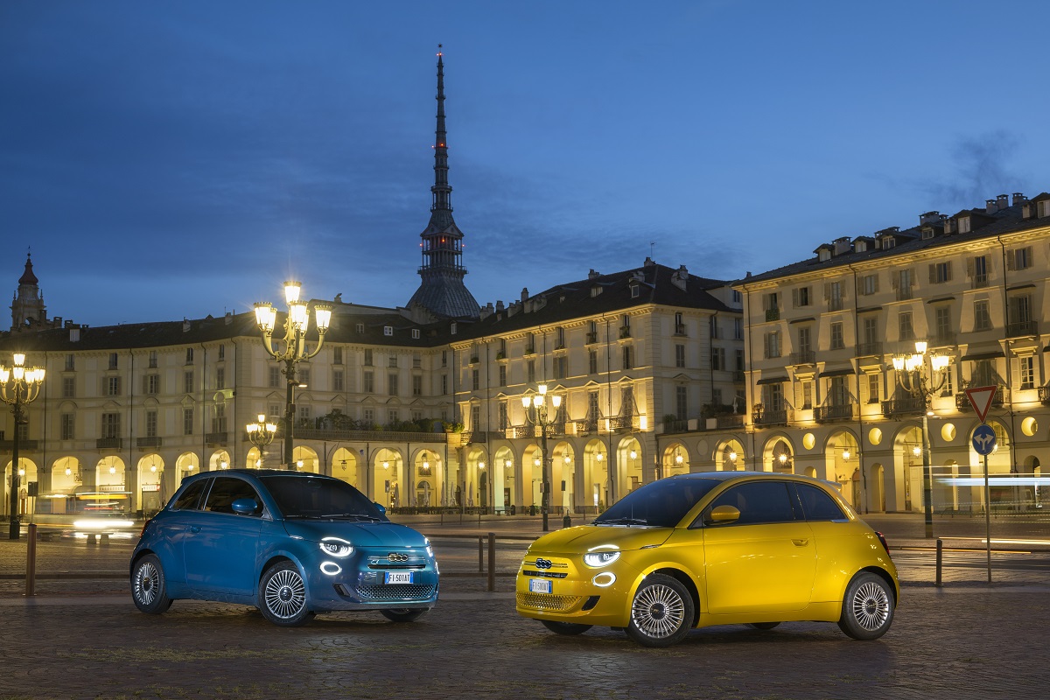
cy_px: 350
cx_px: 525
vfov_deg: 27.0
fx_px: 1458
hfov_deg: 39.6
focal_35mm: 50
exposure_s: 1.6
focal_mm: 50
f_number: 8
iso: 125
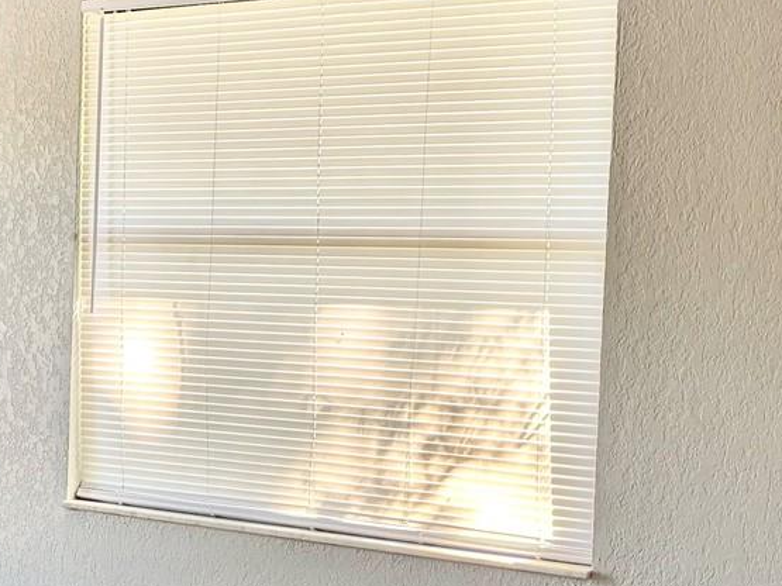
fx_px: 1694
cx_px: 46
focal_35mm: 75
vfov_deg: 19.6
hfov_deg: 25.0
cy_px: 335
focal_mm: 5.96
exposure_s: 1/91
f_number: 1.6
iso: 125
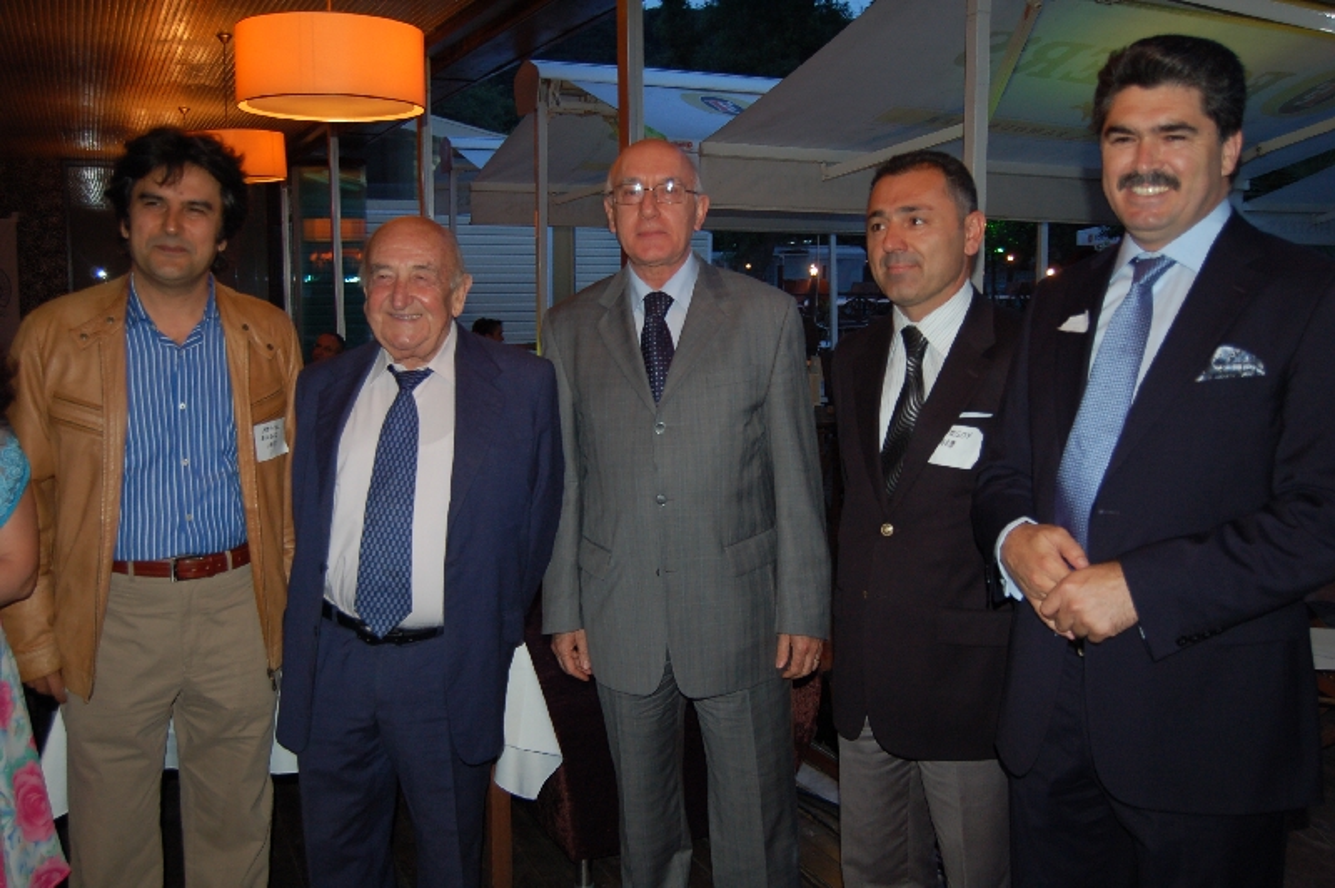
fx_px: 1223
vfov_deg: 39.9
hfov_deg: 57.3
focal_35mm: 33
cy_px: 444
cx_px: 668
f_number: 3.8
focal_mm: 22
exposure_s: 1/60
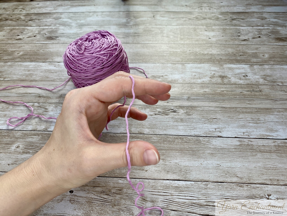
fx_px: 216
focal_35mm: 26
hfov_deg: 67.3
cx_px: 144
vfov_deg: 53.1
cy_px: 108
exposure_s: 1/122
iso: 32
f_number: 1.8
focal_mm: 4.25
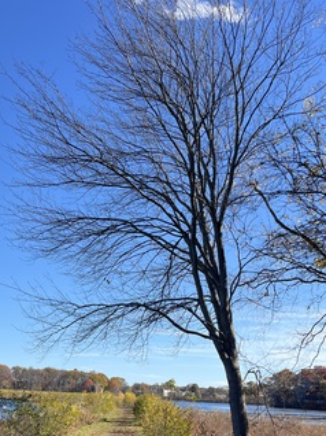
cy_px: 300
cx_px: 126
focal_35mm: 45
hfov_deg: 32.0
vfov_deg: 41.4
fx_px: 566
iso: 50
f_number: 1.6
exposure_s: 1/2632
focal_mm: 5.1
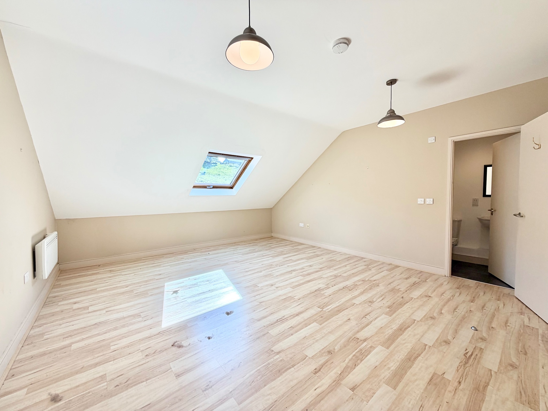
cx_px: 274
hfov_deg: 102.1
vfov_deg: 85.7
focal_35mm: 14
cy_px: 206
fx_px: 222
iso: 32
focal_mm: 2.22
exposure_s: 1/100
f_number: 2.2
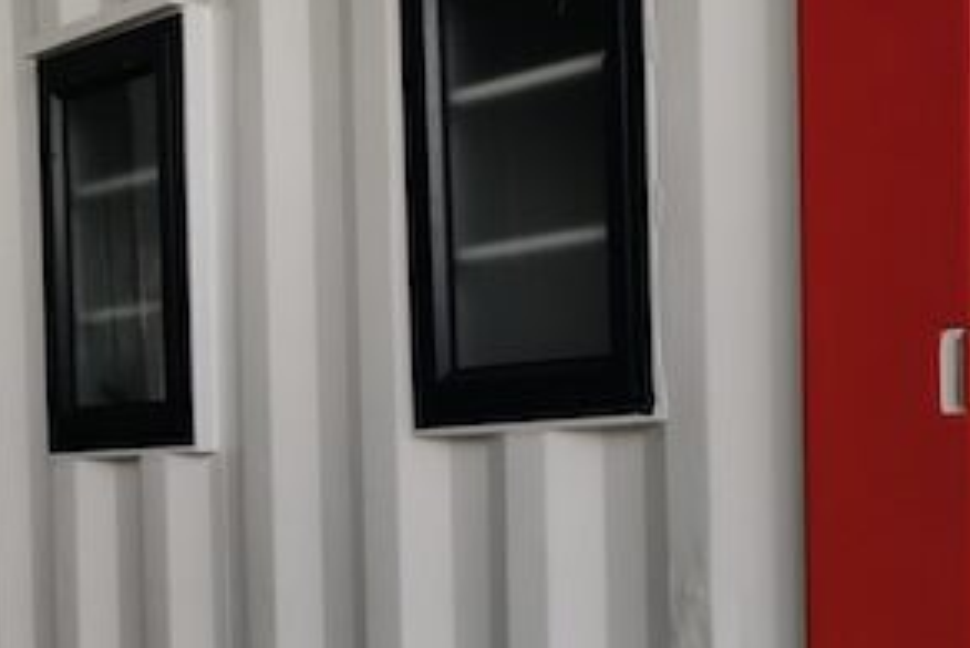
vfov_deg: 17.5
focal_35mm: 77
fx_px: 2076
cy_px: 592
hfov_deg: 26.3
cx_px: 522
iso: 50
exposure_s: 1/1473
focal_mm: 5.56
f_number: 1.6
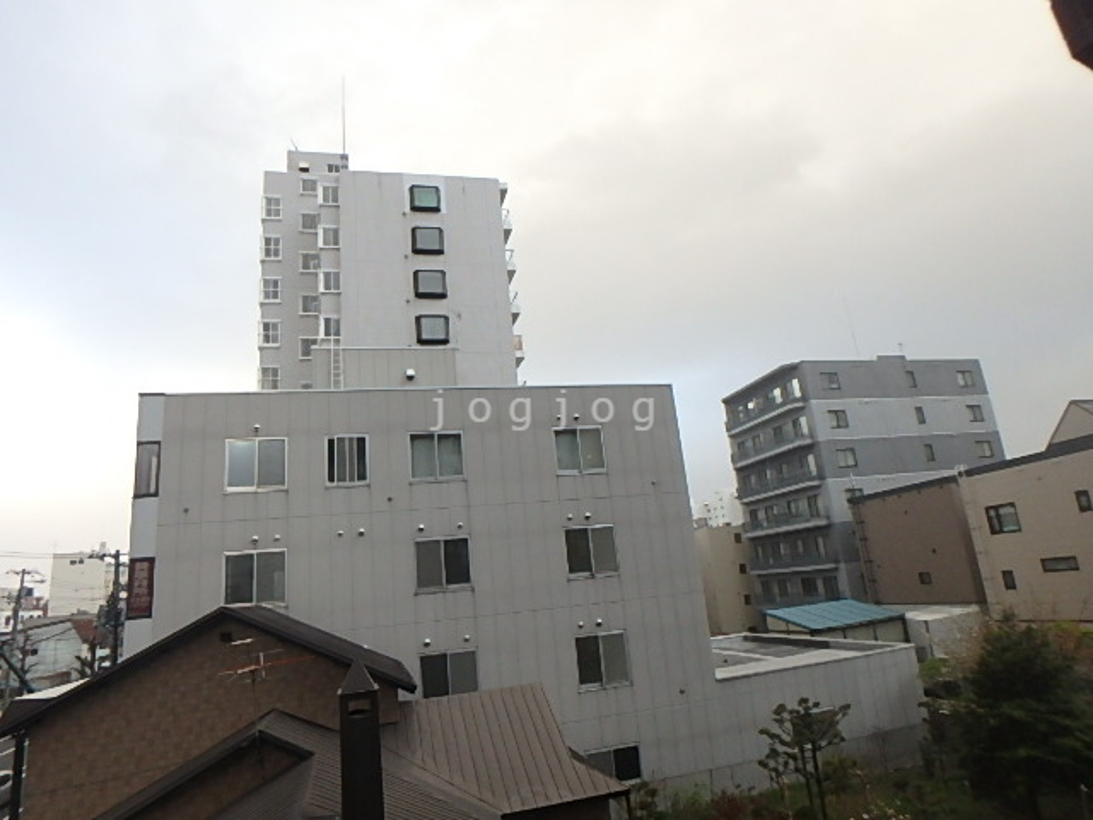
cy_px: 410
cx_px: 546
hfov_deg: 79.0
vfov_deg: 63.4
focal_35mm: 21
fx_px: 663
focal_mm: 3.7
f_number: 3.5
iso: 400
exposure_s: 1/160
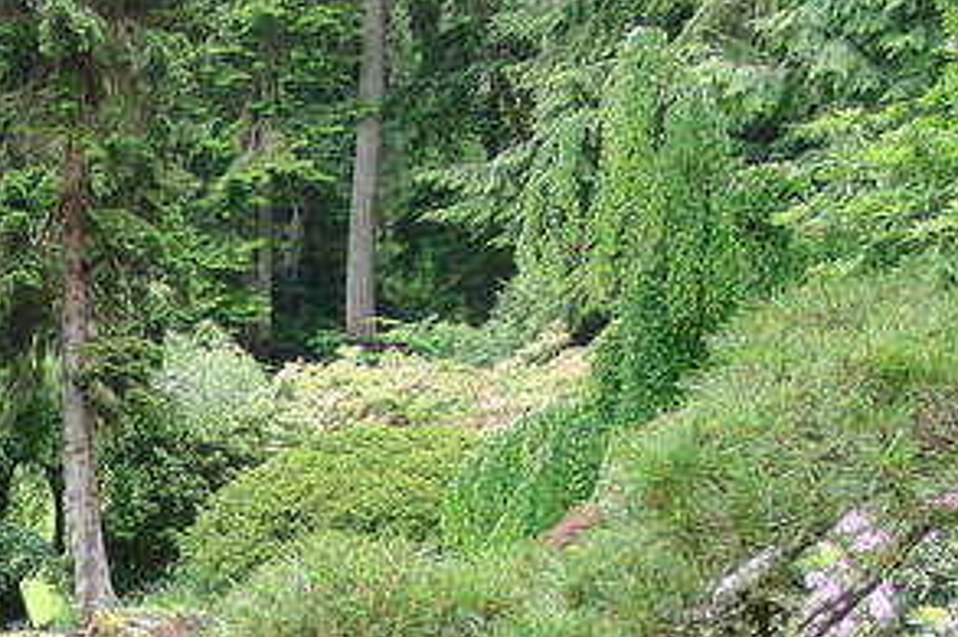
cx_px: -219
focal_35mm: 145
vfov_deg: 9.2
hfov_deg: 13.7
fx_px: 3856
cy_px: 970
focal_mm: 8.86
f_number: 3.8
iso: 100
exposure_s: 1/80
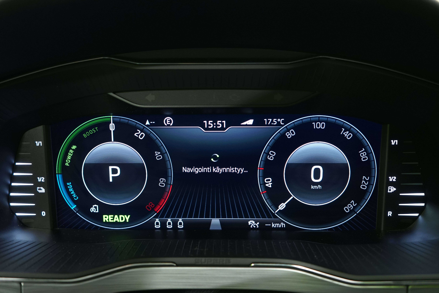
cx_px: 220
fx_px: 476
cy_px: 146
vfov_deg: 34.2
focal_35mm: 39
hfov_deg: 49.6
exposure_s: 1/15
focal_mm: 39
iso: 1000
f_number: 4
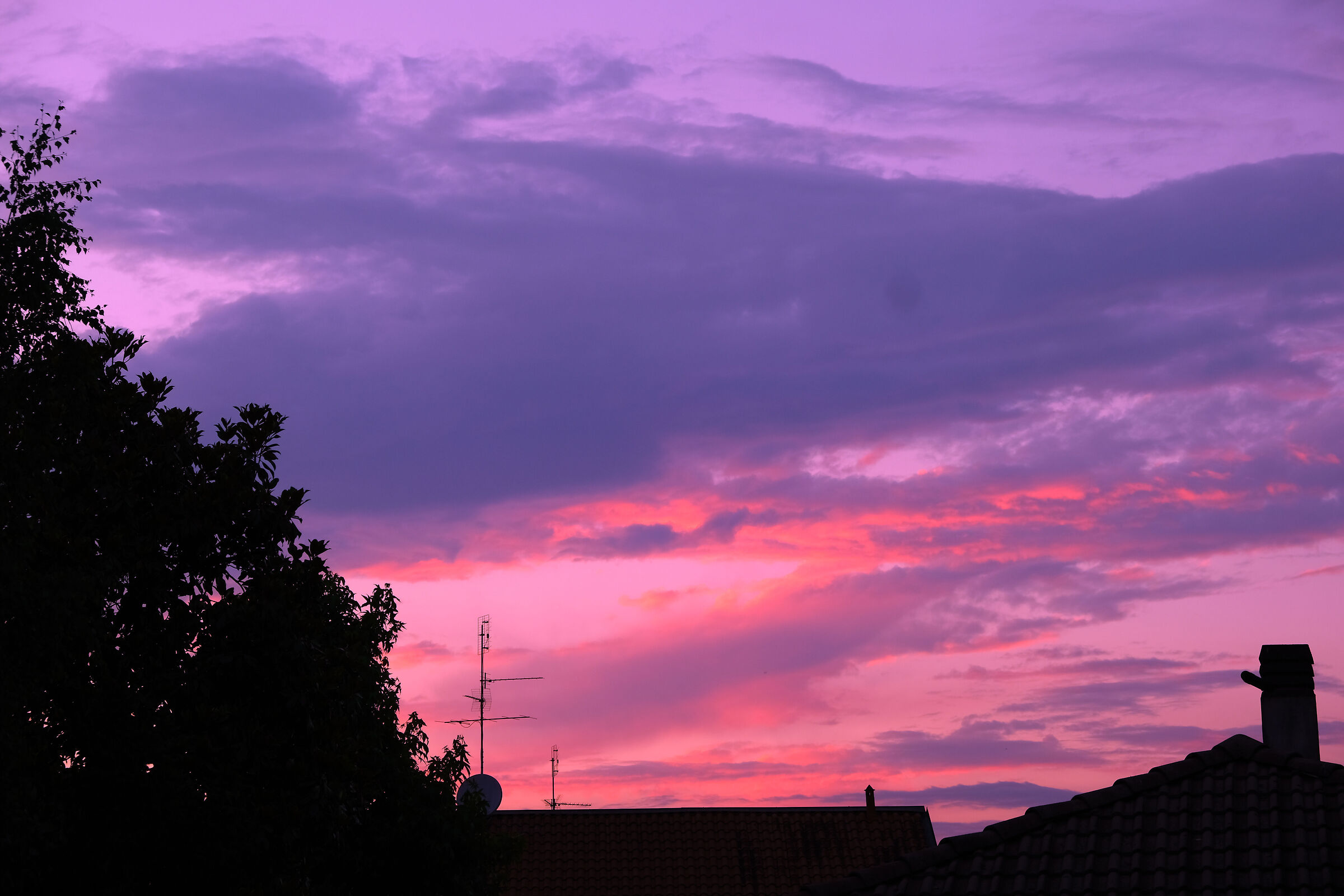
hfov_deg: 24.5
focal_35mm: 83
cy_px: 448
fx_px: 3098
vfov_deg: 16.5
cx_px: 672
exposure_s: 1/34
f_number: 6.4
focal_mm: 55
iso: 160
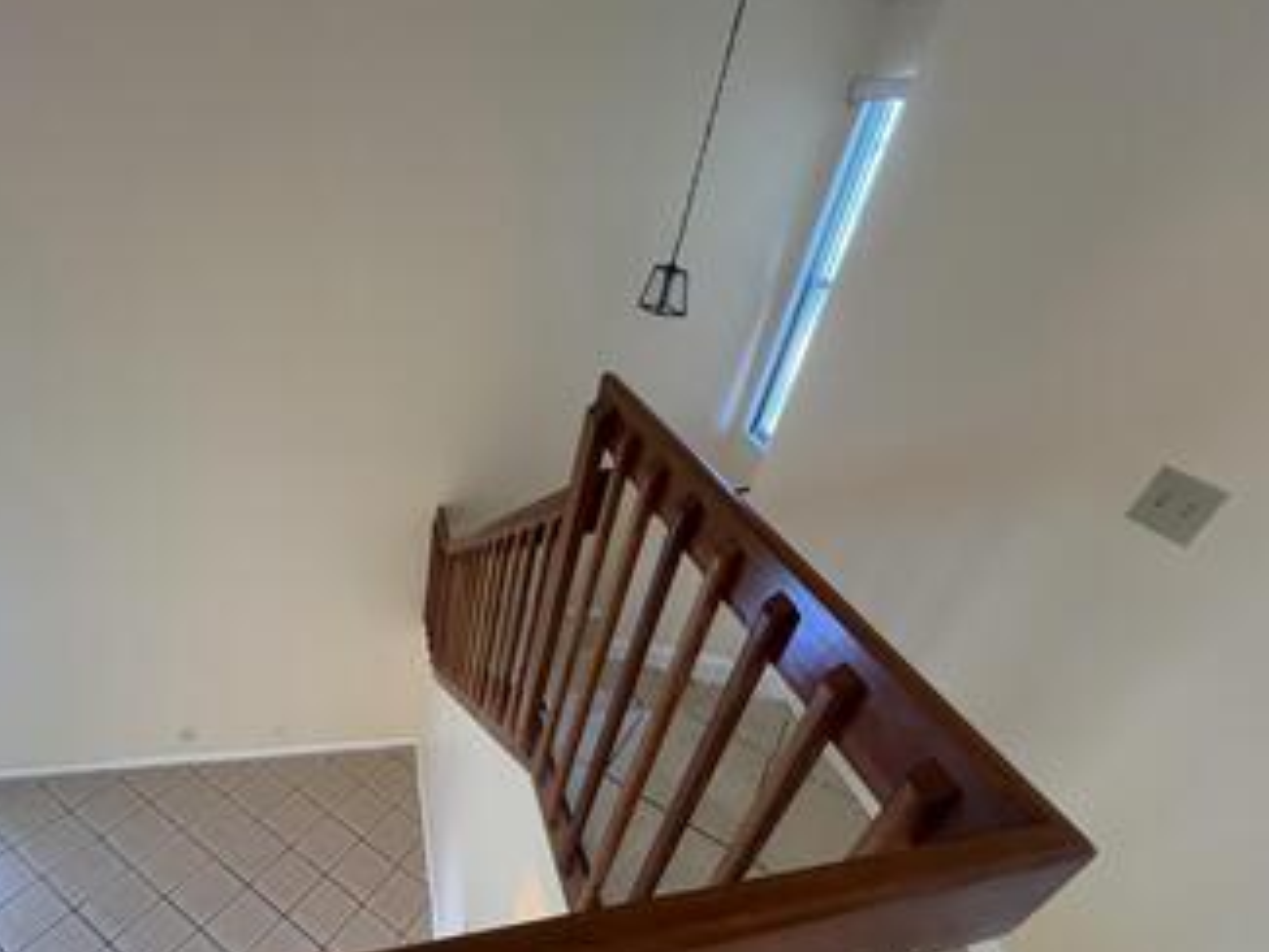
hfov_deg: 94.1
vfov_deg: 77.4
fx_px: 587
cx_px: 562
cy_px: 562
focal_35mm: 16
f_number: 1.8
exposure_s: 1/60
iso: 250
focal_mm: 1.57
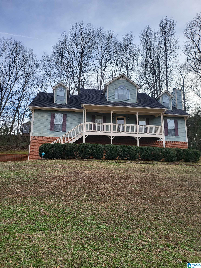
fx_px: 186
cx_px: 100
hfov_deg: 56.8
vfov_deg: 71.6
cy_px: 134
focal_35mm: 24
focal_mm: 5
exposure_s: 1/864
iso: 40
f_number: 1.8
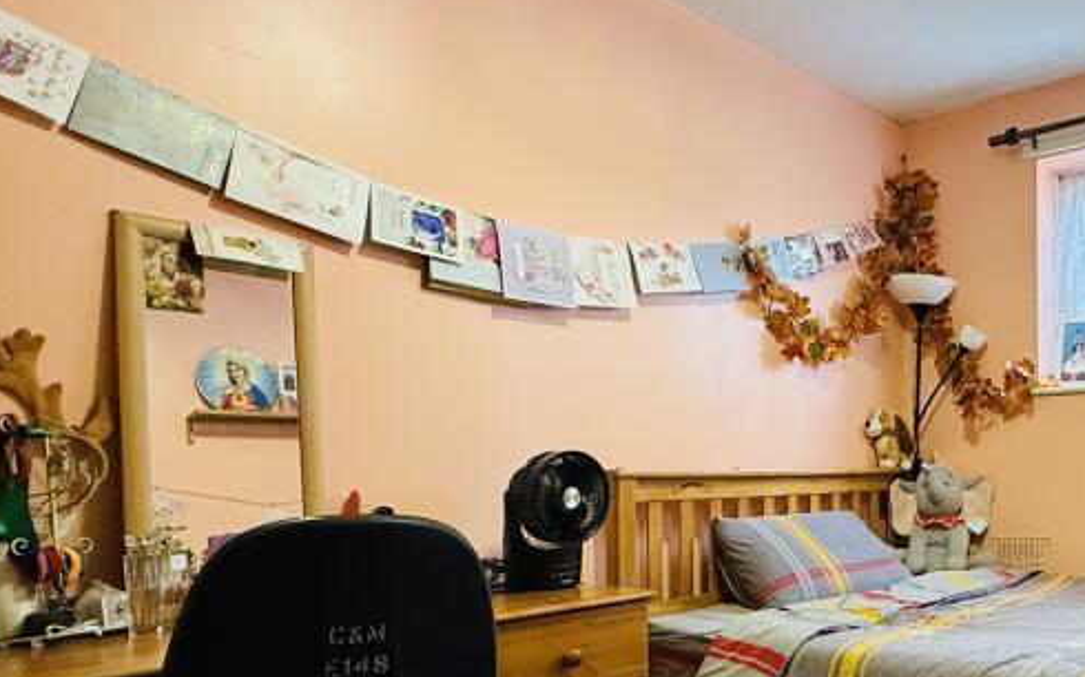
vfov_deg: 39.9
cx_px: 934
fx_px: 916
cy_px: 467
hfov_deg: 54.9
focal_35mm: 31
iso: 320
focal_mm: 2.22
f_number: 2.2
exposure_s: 1/50
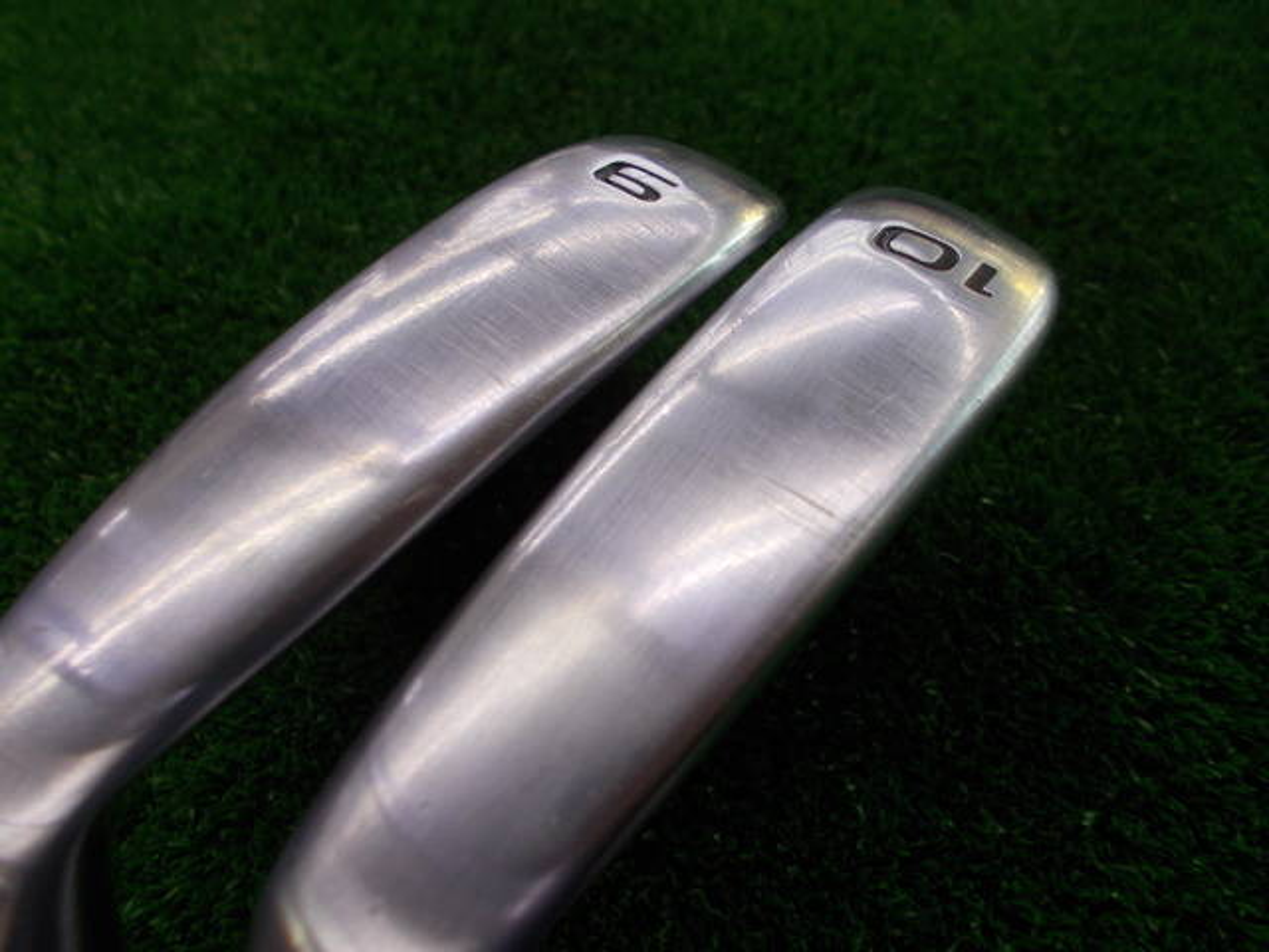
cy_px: 476
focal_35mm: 26
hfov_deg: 67.3
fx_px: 953
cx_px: 634
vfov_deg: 53.1
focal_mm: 4.6
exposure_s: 1/50
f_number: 3.2
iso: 80
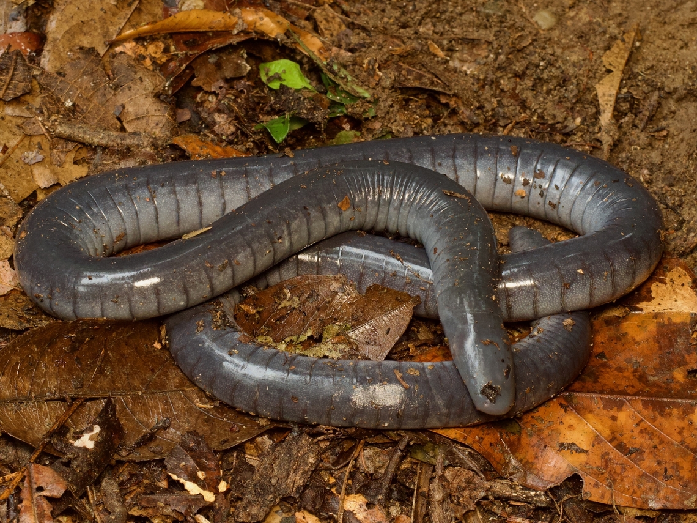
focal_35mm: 120
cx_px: 348
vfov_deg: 12.3
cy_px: 262
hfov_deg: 16.4
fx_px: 2416
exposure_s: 1/60
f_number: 9
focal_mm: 60
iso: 800
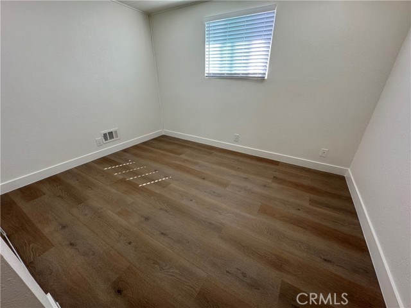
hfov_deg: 102.1
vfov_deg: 85.7
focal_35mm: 14
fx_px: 166
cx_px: 206
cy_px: 154
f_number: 2.2
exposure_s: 1/120
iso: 160
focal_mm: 2.22
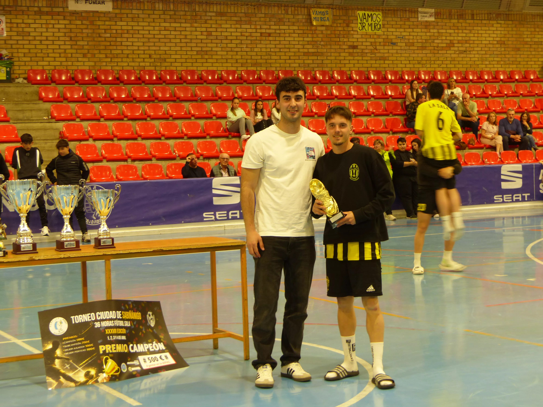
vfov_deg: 20.4
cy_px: 204
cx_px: 272
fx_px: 1129
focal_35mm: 72
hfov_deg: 27.0
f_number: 2.8
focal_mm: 13
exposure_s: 1/13
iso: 100
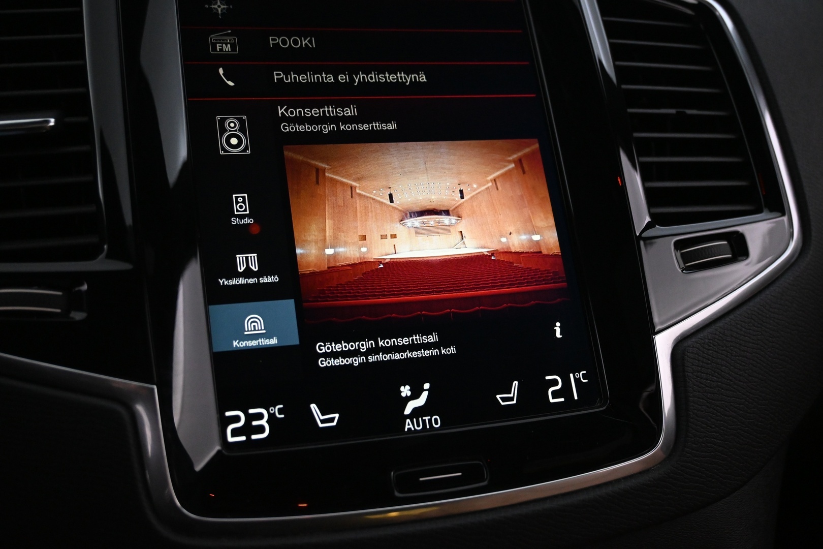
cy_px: 274
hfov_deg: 49.6
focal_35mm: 39
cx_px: 412
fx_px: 892
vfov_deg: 34.2
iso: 3200
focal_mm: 26
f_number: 4.5
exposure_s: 1/40
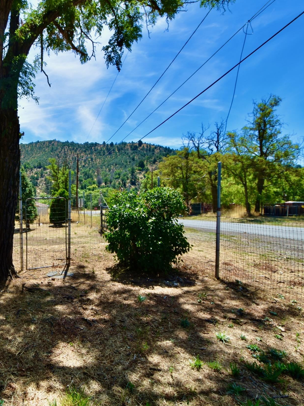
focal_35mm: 22
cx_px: 51
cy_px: 202
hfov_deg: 55.6
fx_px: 258
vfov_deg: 76.4
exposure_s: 1/250
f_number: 8
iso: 140
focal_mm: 10
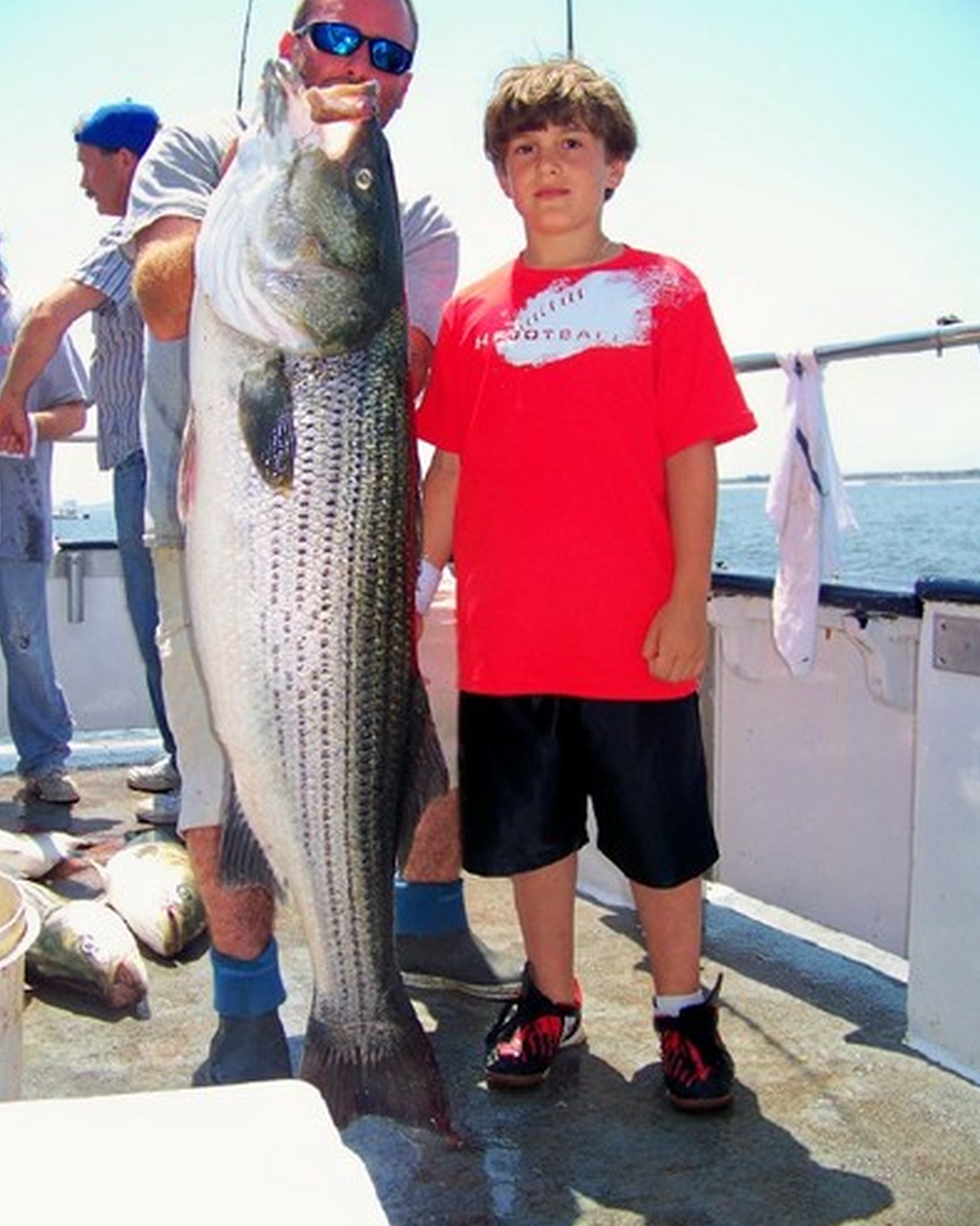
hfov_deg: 39.1
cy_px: 573
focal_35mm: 38
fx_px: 1379
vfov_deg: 47.9
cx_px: 488
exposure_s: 1/500
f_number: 2.8
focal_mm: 5.85
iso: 64
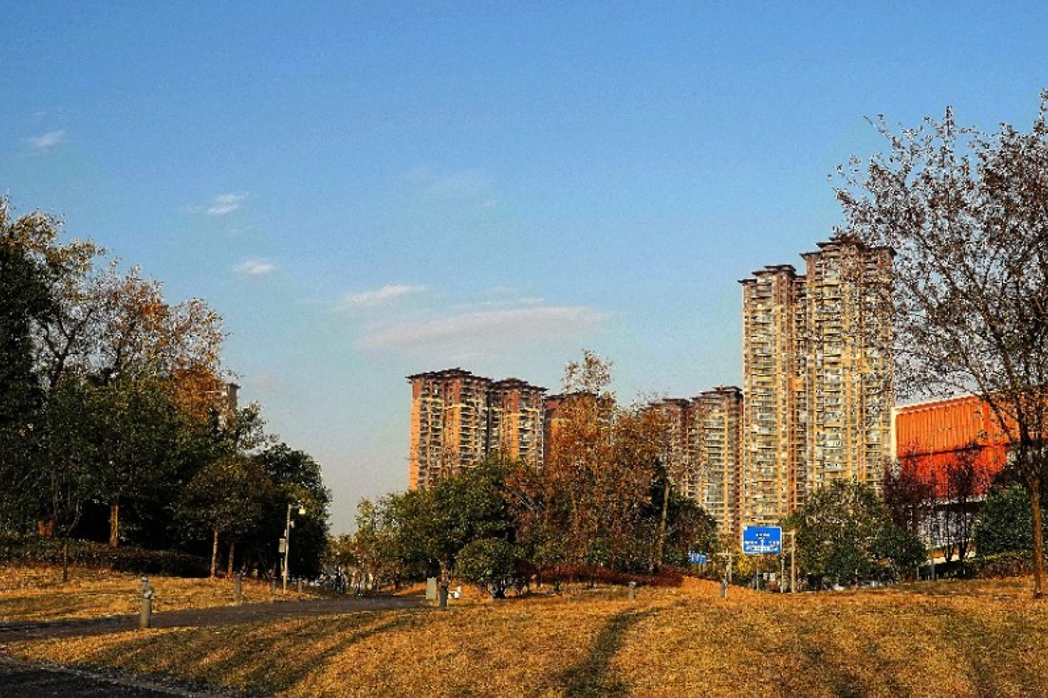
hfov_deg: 44.1
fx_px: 1281
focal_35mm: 44
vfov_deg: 30.4
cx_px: 671
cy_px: 419
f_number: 9
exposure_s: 1/500
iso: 400
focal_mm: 25
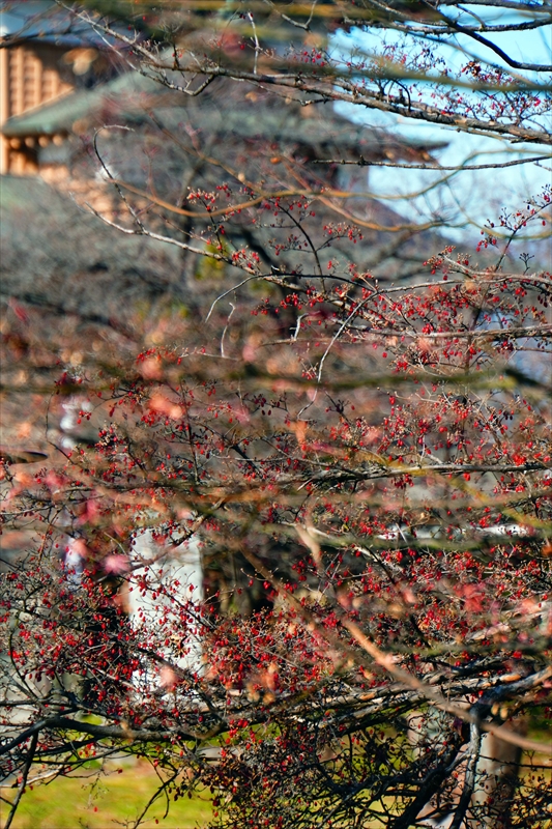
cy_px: 414
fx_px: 5011
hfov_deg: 6.3
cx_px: 276
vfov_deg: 9.5
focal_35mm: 218
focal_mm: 145.2
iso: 100
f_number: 6.3
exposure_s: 1/250
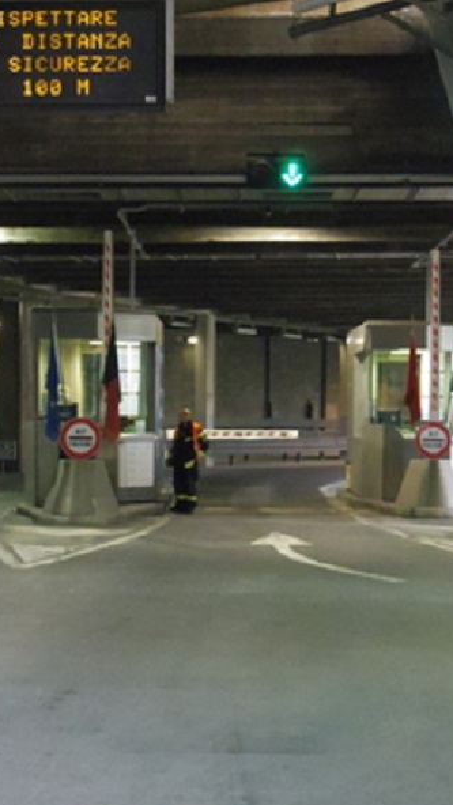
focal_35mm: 78
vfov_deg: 27.2
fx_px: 1666
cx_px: 165
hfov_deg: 15.5
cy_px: 407
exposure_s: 1/80
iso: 2500
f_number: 3.5
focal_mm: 9.5
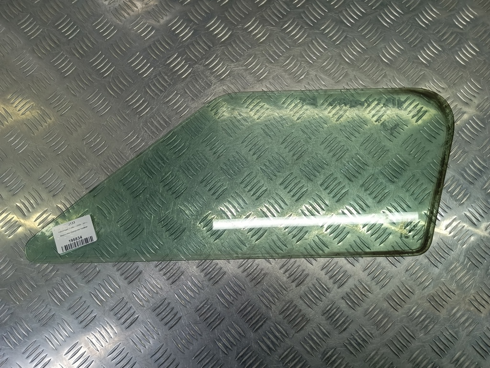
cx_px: 245
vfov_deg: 58.9
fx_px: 326
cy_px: 184
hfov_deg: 73.9
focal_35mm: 23
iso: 114
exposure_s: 1/100
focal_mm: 4.11
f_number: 1.6
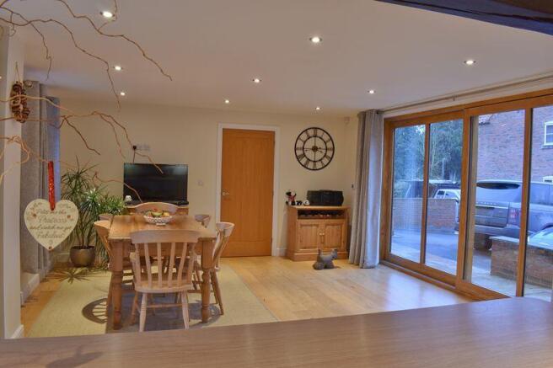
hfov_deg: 67.4
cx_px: 276
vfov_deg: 47.9
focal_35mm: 27
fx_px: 415
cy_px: 184
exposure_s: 1/3
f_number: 13
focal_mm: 18
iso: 220
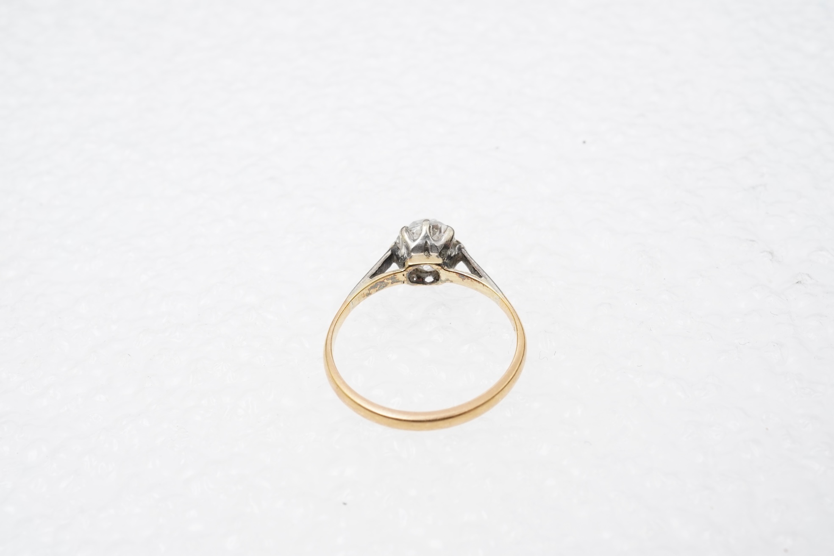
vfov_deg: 29.9
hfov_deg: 43.6
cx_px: 417
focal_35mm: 45
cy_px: 278
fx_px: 1042
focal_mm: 30
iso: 800
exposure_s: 1/100
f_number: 22
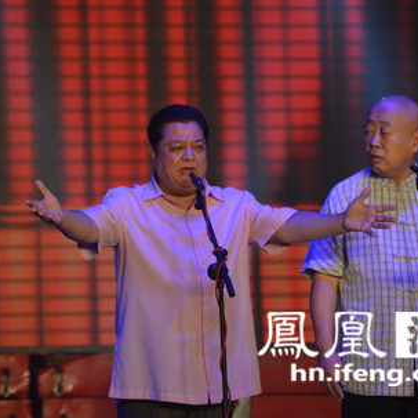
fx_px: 6885
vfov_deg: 3.5
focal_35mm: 504
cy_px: 196
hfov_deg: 3.5
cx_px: 208
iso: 400
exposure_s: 1/160
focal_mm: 240
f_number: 5.6
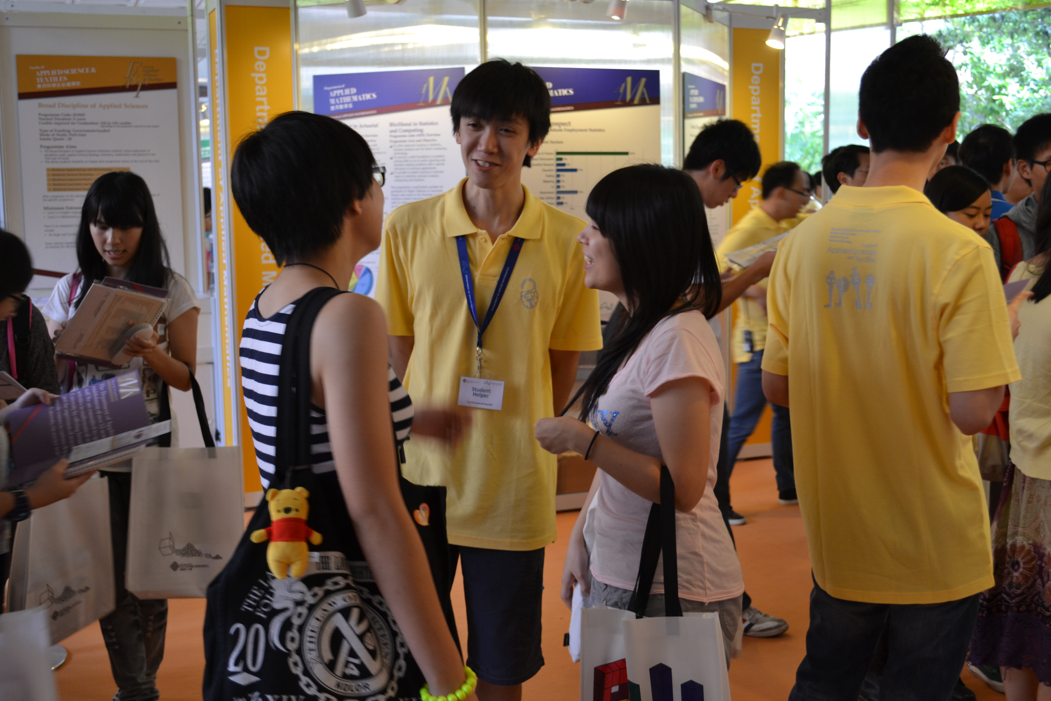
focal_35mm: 44
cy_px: 350
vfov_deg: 30.8
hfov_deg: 45.0
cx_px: 526
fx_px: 1270
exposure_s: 1/30
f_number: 4.5
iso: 400
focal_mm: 29
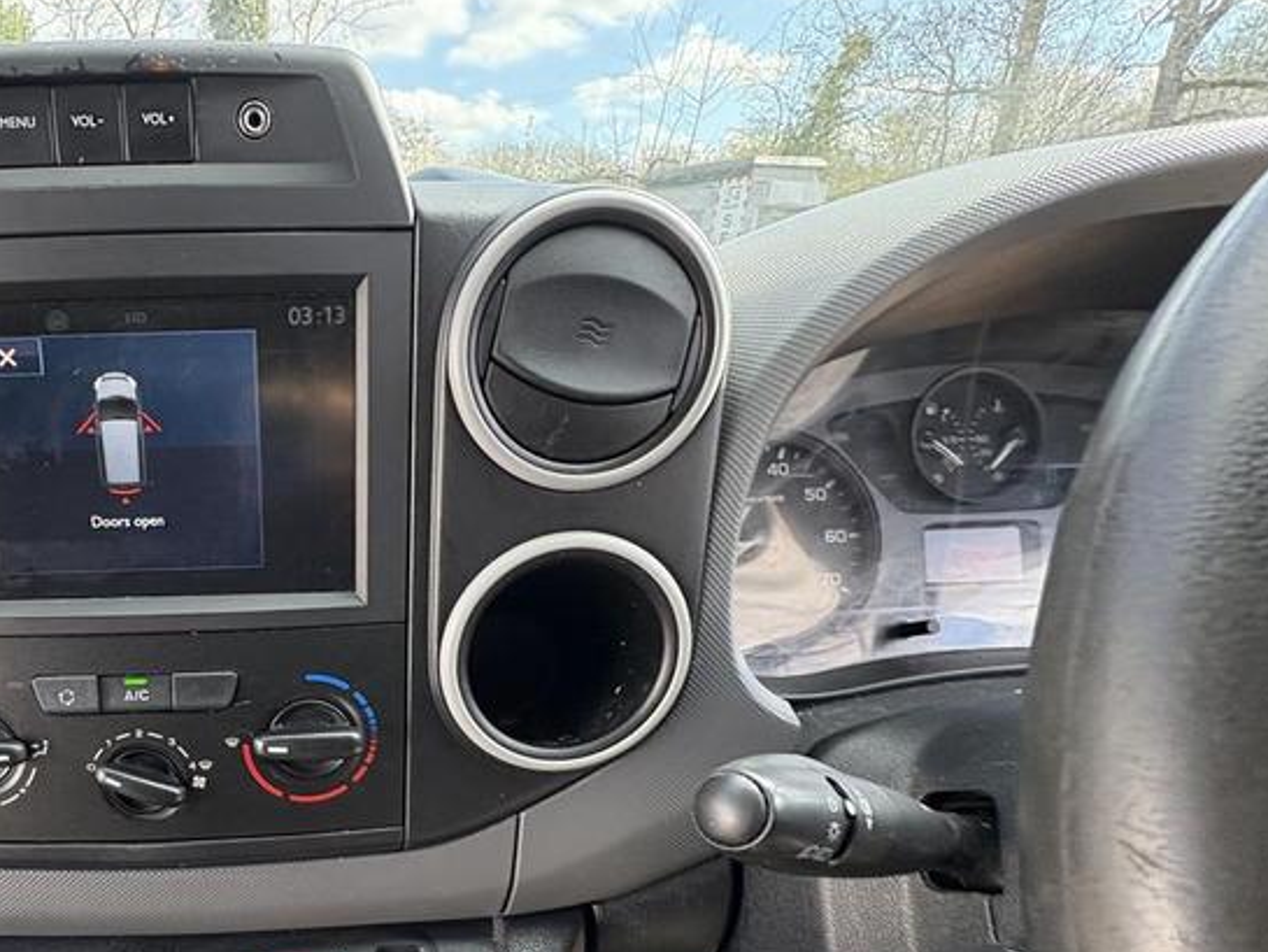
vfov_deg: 56.7
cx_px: 275
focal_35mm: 23
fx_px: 843
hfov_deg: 67.7
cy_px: 682
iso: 125
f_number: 2.2
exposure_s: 1/135
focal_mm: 2.22
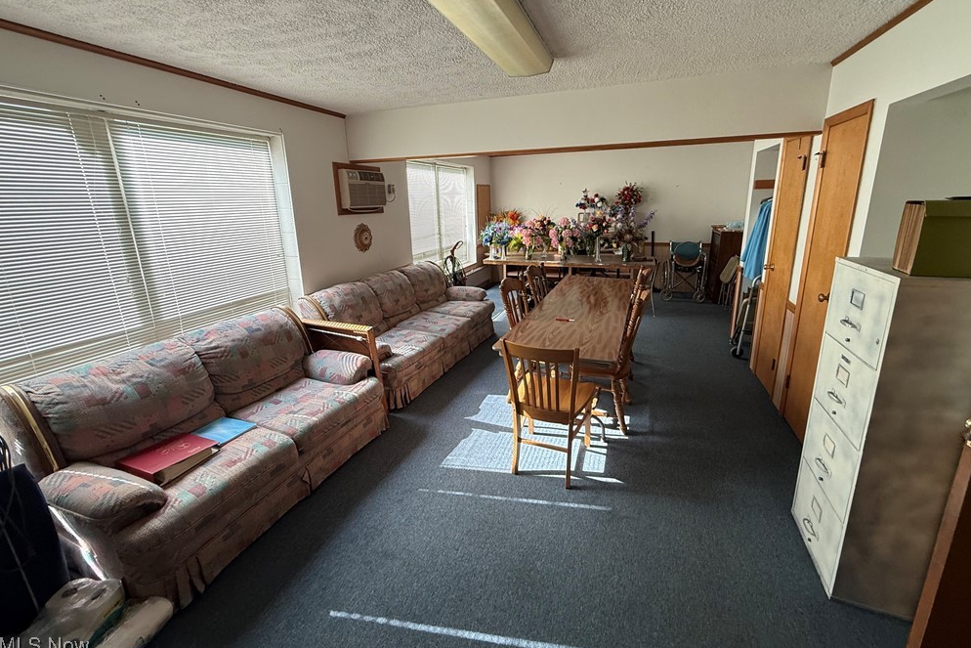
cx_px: 493
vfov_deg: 77.1
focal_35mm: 15
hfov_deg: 100.4
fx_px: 405
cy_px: 292
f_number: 2.2
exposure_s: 1/99
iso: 160
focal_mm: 2.22
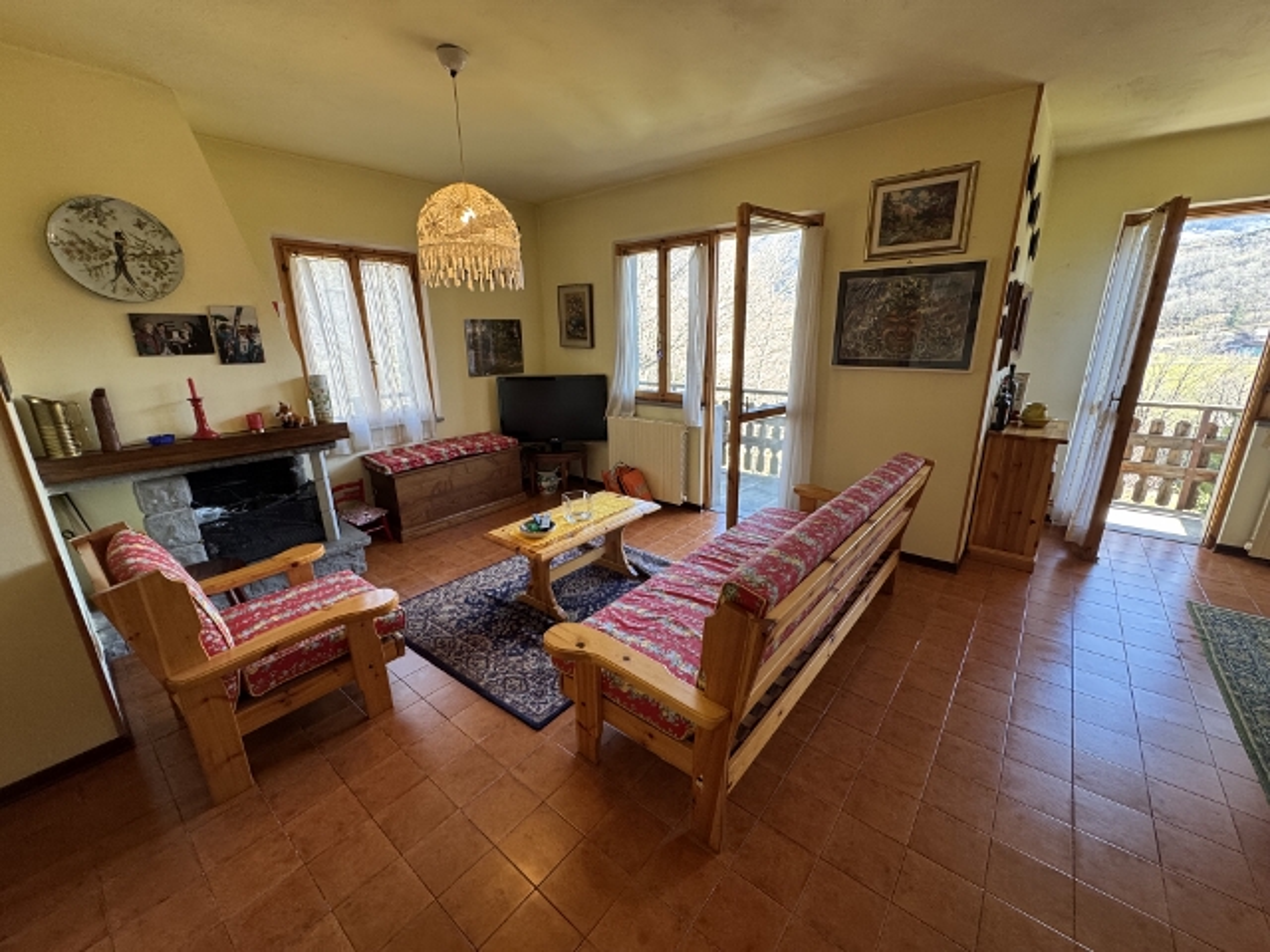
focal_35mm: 14
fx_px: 514
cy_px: 476
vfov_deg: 85.7
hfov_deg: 102.1
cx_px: 635
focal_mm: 2.22
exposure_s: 1/100
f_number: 2.2
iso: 200
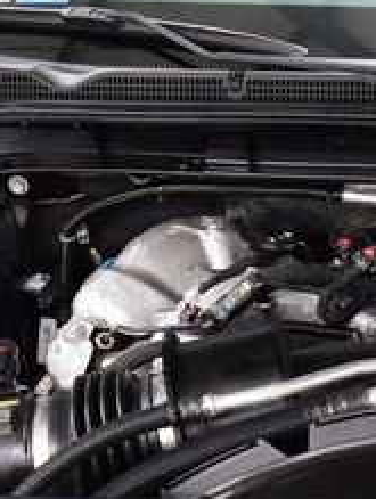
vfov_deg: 19.3
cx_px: 490
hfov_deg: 14.1
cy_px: 350
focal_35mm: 101
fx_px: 1459
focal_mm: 24
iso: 1600
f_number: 5.6
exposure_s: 1/15
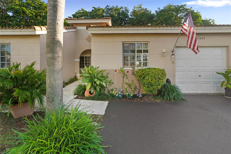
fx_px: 106
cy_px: 77
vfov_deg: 72.0
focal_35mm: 16
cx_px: 116
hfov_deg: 95.0
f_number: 3.5
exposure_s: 1/50
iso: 125
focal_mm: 11
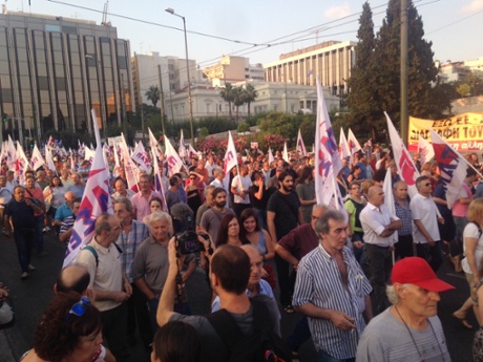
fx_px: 460
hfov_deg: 55.4
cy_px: 181
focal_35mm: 33
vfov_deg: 42.9
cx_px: 242
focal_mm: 4.12
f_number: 2.4
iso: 50
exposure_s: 1/337
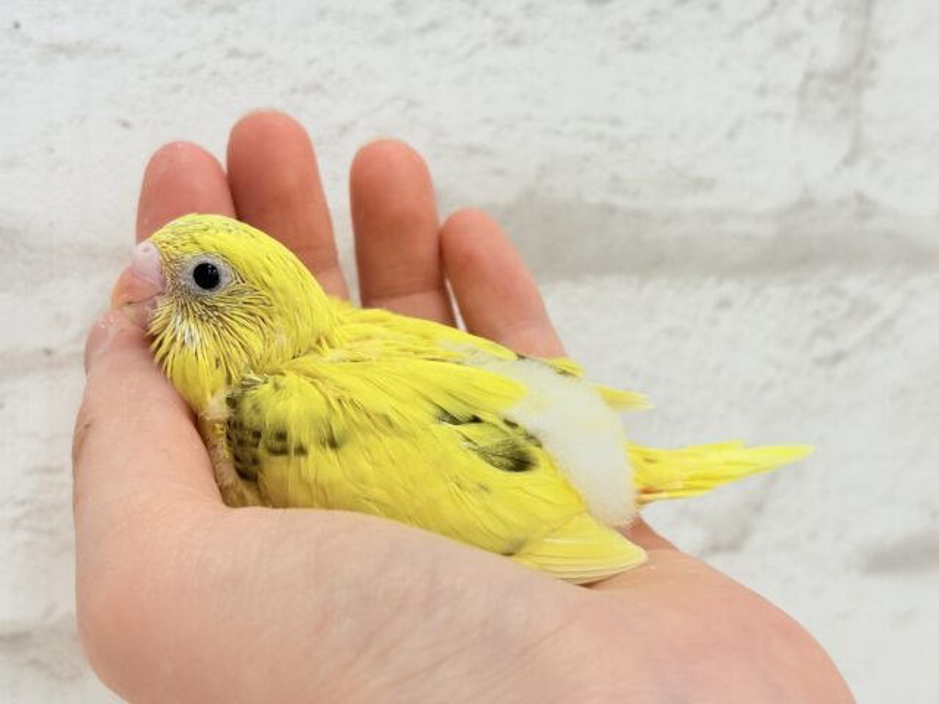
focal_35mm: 52
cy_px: 352
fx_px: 1411
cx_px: 470
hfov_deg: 36.8
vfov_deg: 28.0
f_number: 1.6
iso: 32
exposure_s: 1/50
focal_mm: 5.96
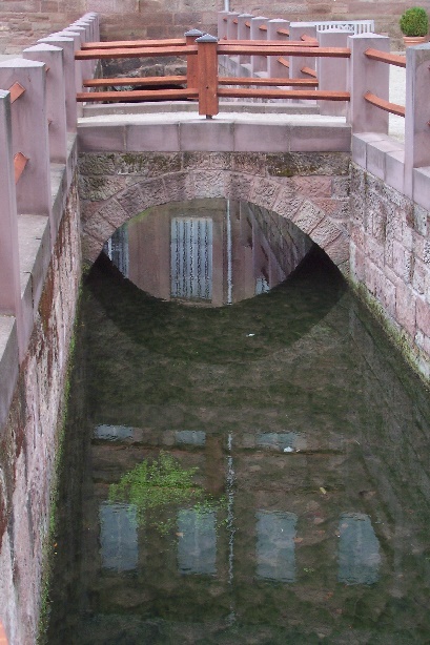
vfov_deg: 30.5
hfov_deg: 20.6
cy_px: 322
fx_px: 1183
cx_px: 215
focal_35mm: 66
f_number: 4
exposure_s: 1/90
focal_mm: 10.8
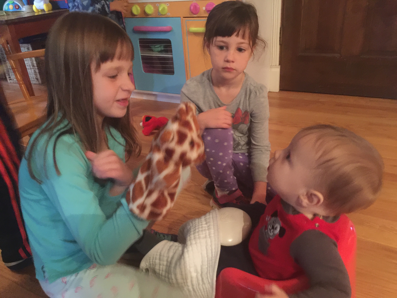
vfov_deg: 48.2
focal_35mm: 29
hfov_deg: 61.7
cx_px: 198
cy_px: 149
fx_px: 333
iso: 160
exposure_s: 1/4
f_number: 2.2
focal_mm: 4.15
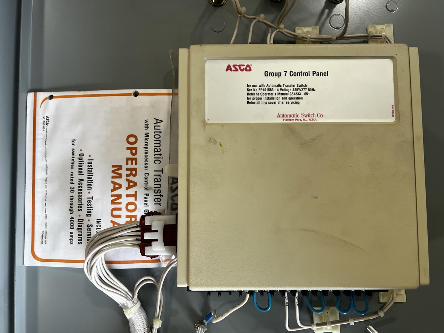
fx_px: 333
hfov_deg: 67.3
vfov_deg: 53.1
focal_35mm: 26
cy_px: 166
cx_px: 222
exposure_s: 1/121
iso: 40
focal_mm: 5.7
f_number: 1.5
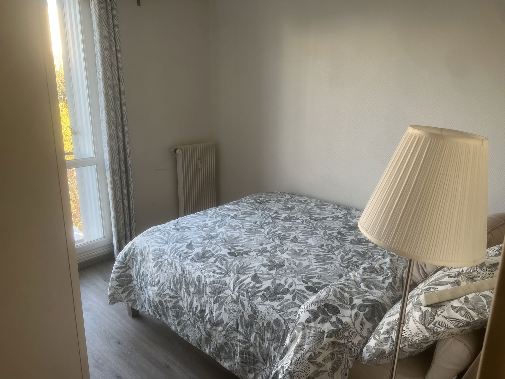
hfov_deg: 67.3
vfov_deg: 53.1
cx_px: 252
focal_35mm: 26
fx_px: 379
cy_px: 190
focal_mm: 5.7
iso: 50
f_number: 1.5
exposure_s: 1/100
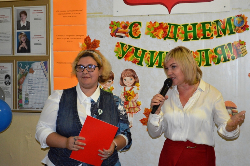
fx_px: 500
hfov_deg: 28.1
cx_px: 125
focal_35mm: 72
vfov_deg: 18.9
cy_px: 83
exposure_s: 1/60
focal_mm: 48
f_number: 5.6
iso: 2200
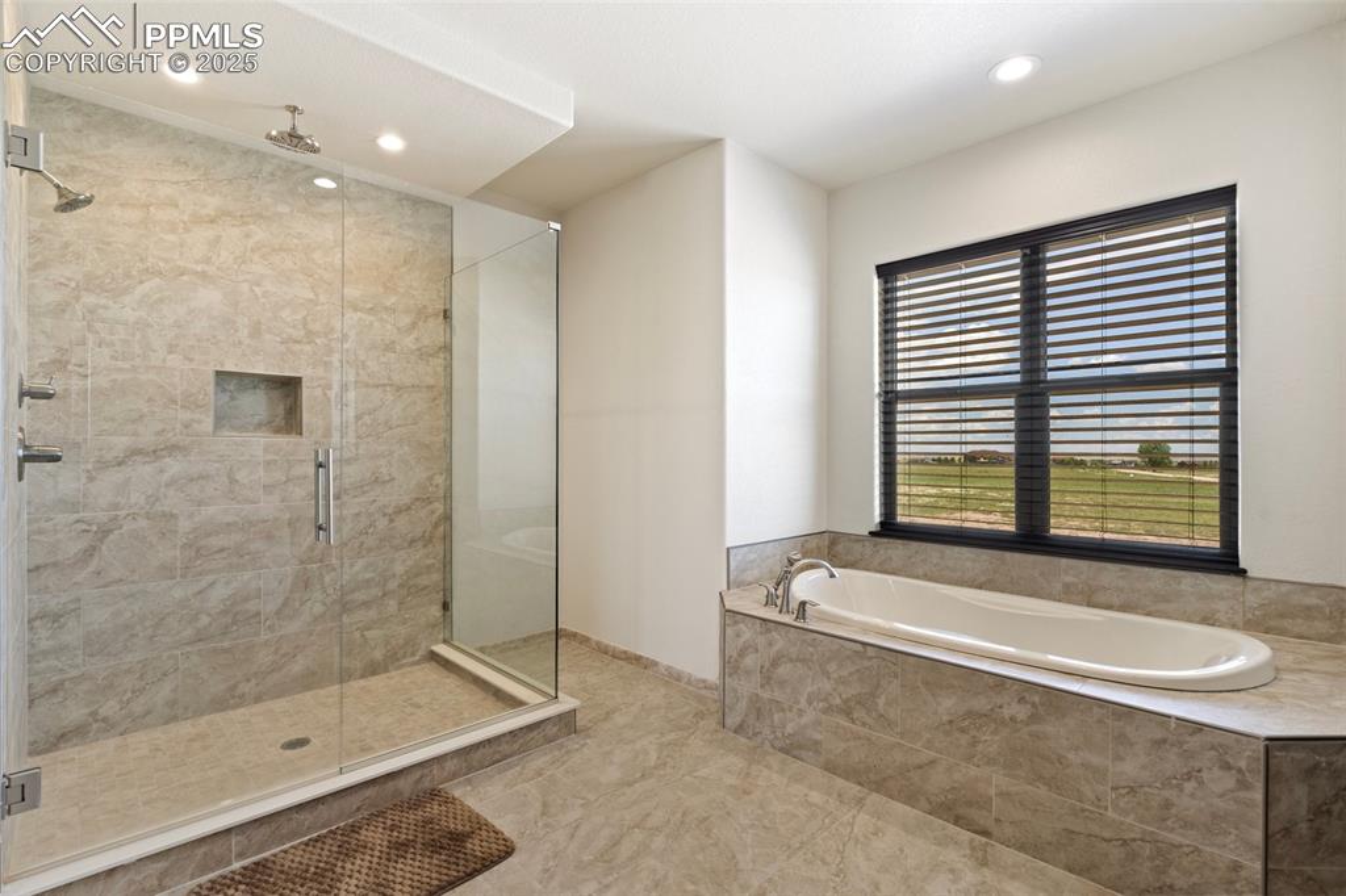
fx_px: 635
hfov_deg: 93.3
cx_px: 673
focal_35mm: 17
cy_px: 448
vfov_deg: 70.4
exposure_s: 1/3
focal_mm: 17
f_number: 9
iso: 200
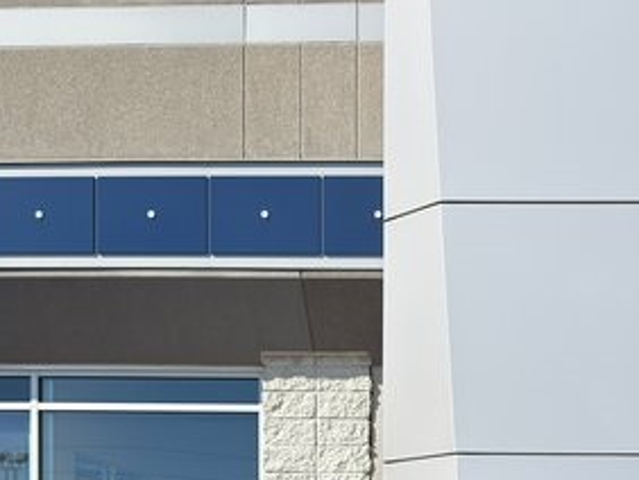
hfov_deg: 21.7
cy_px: 670
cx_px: 634
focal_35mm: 87
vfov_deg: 15.9
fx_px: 1607
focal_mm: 6.76
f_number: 1.78
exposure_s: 1/3610
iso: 80
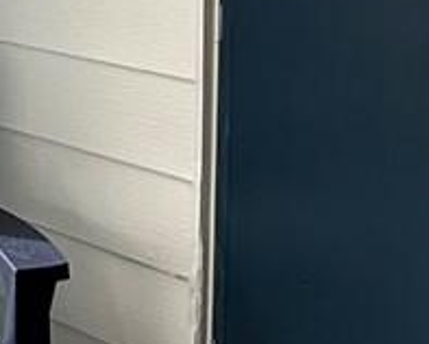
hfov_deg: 15.7
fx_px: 1411
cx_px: -244
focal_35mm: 111
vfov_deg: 13.4
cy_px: -113
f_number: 2.2
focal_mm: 2.22
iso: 40
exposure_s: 1/99
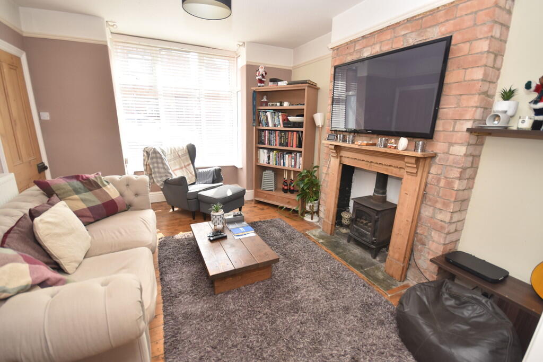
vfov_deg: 77.3
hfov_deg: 100.4
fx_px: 226
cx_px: 272
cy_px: 181
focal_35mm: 15
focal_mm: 10
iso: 320
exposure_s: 1/200
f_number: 5
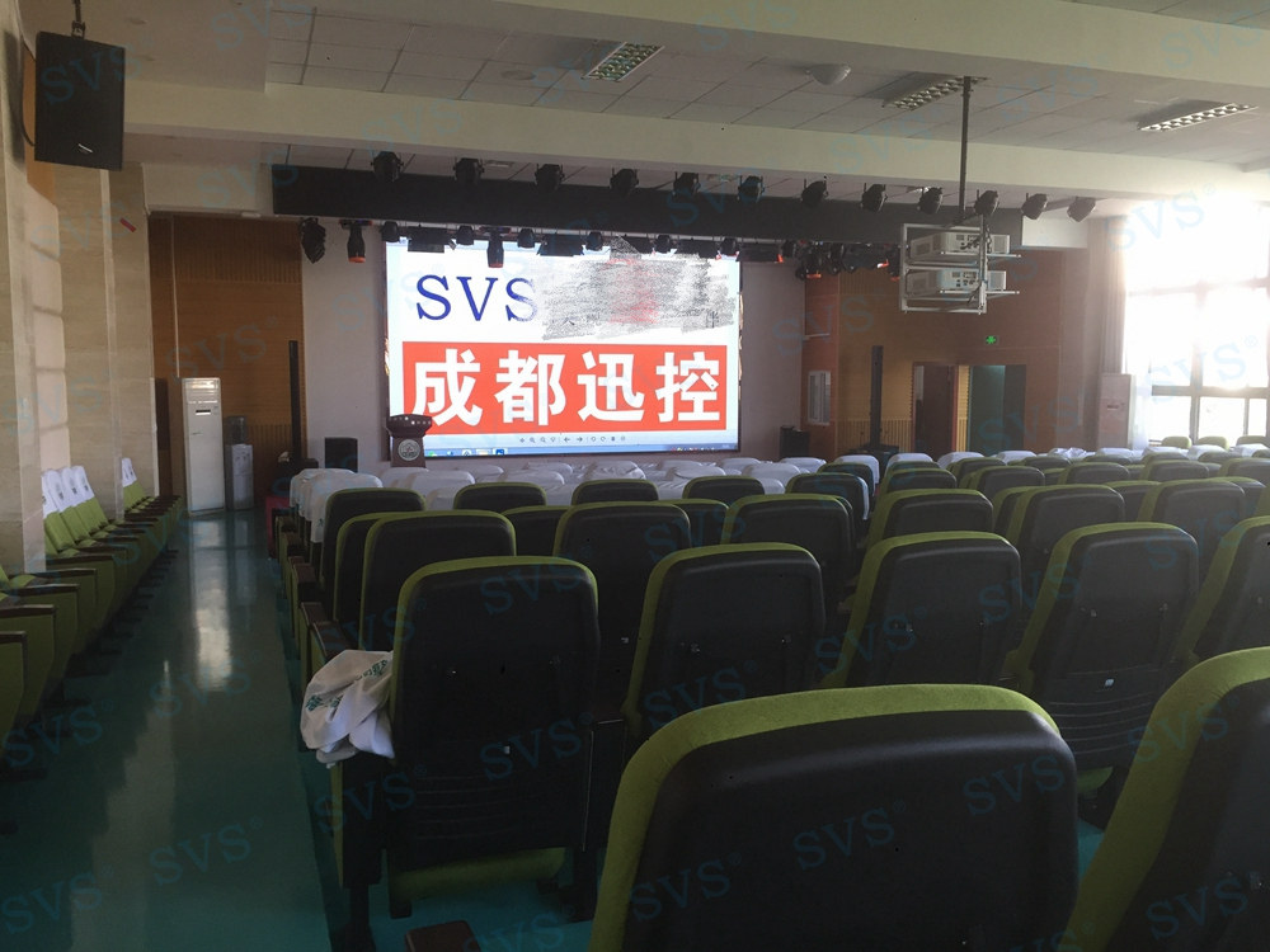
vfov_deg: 48.2
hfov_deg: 61.7
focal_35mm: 29
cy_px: 476
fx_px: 1064
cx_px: 635
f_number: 2.2
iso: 32
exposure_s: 1/33
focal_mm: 4.15
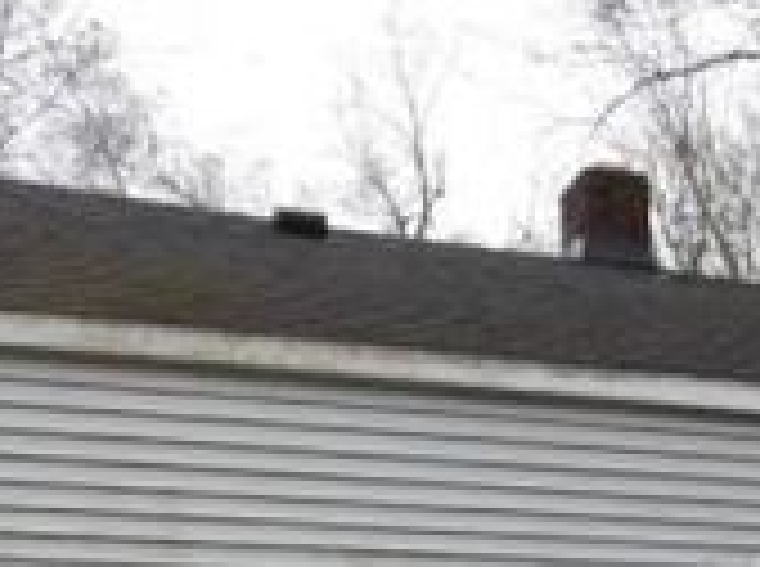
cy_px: 808
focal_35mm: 89
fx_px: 1950
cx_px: 814
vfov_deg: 15.5
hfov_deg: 21.1
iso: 125
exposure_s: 1/160
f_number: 3.2
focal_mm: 5.3
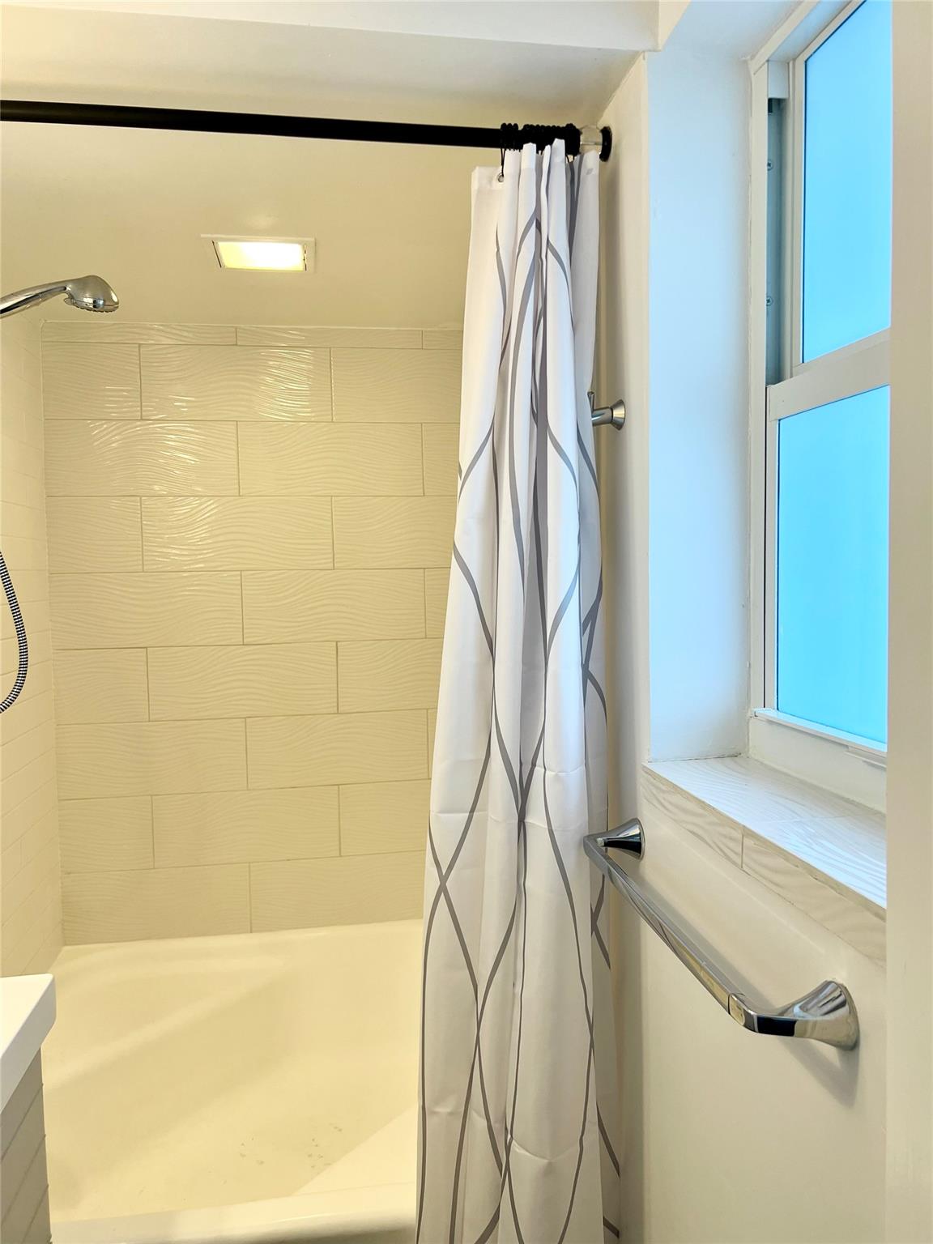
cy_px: 622
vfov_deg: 67.3
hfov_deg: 53.1
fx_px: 934
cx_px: 466
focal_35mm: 26
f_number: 1.5
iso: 64
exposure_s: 1/120
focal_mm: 5.7
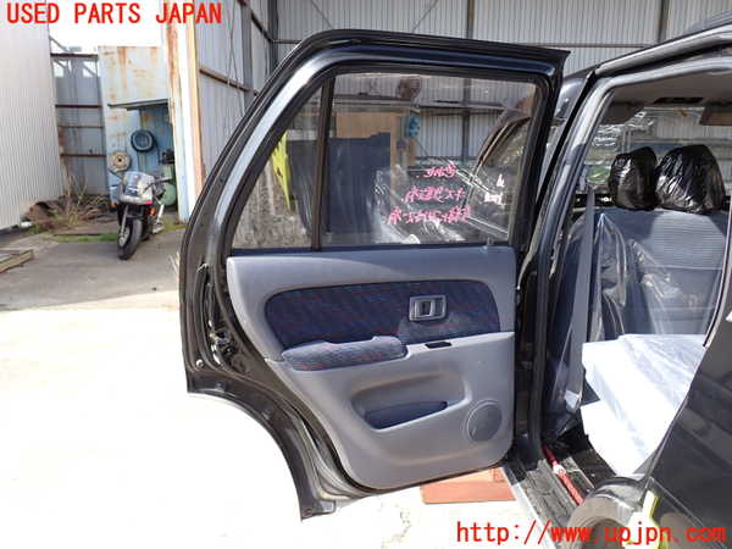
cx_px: 366
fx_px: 634
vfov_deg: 46.8
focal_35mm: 30
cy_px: 274
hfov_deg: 60.0
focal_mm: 5.4
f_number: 3.2
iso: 100
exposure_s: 1/250
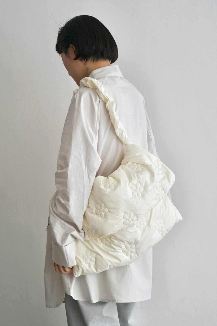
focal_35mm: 56
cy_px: 163
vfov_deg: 35.6
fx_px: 506
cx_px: 108
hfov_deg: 24.2
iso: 640
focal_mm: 56
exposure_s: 1/160
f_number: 5
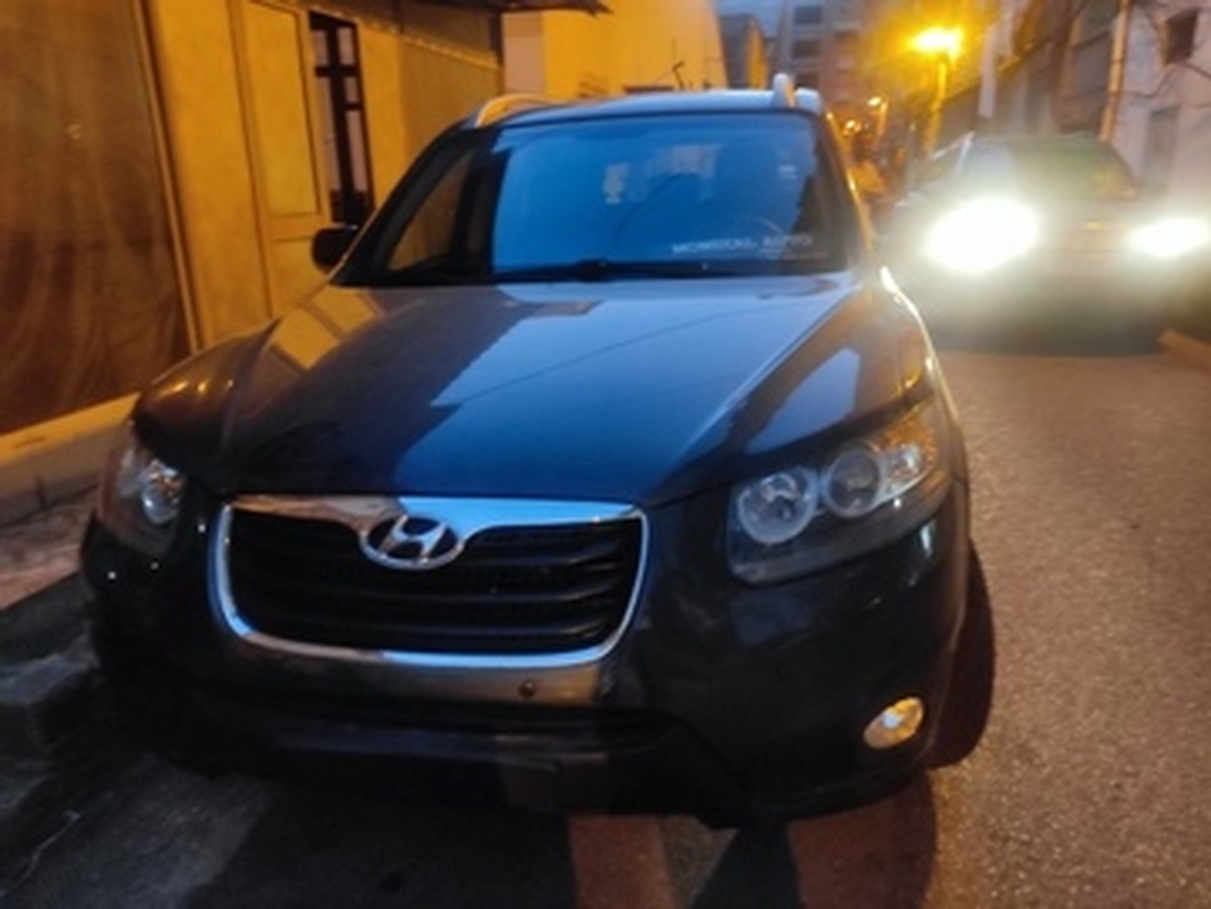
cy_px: 454
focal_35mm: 17
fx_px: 595
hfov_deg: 91.0
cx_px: 606
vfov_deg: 74.7
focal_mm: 4.74
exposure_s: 1/17
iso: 810
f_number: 1.79
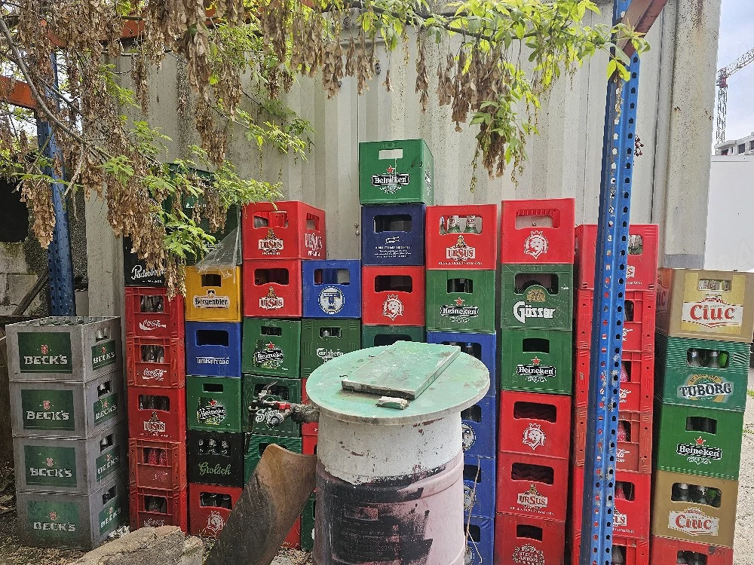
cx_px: 377
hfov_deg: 73.9
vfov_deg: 58.9
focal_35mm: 23
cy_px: 282
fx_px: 501
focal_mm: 6.3
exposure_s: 1/385
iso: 20
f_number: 1.7
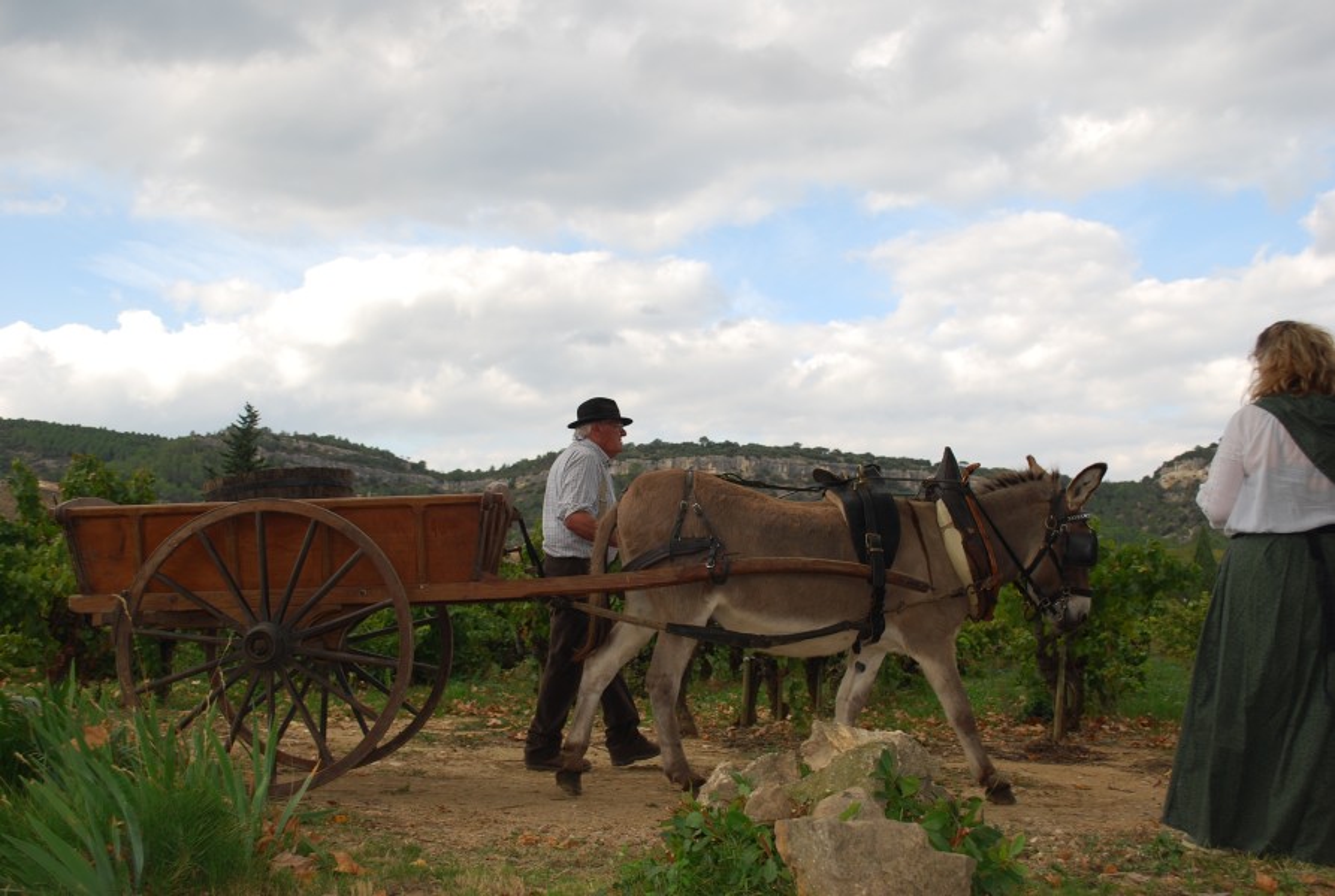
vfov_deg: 37.1
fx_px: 1338
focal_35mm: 36
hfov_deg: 53.0
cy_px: 448
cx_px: 668
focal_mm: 24
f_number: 5.6
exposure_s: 1/200
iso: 100
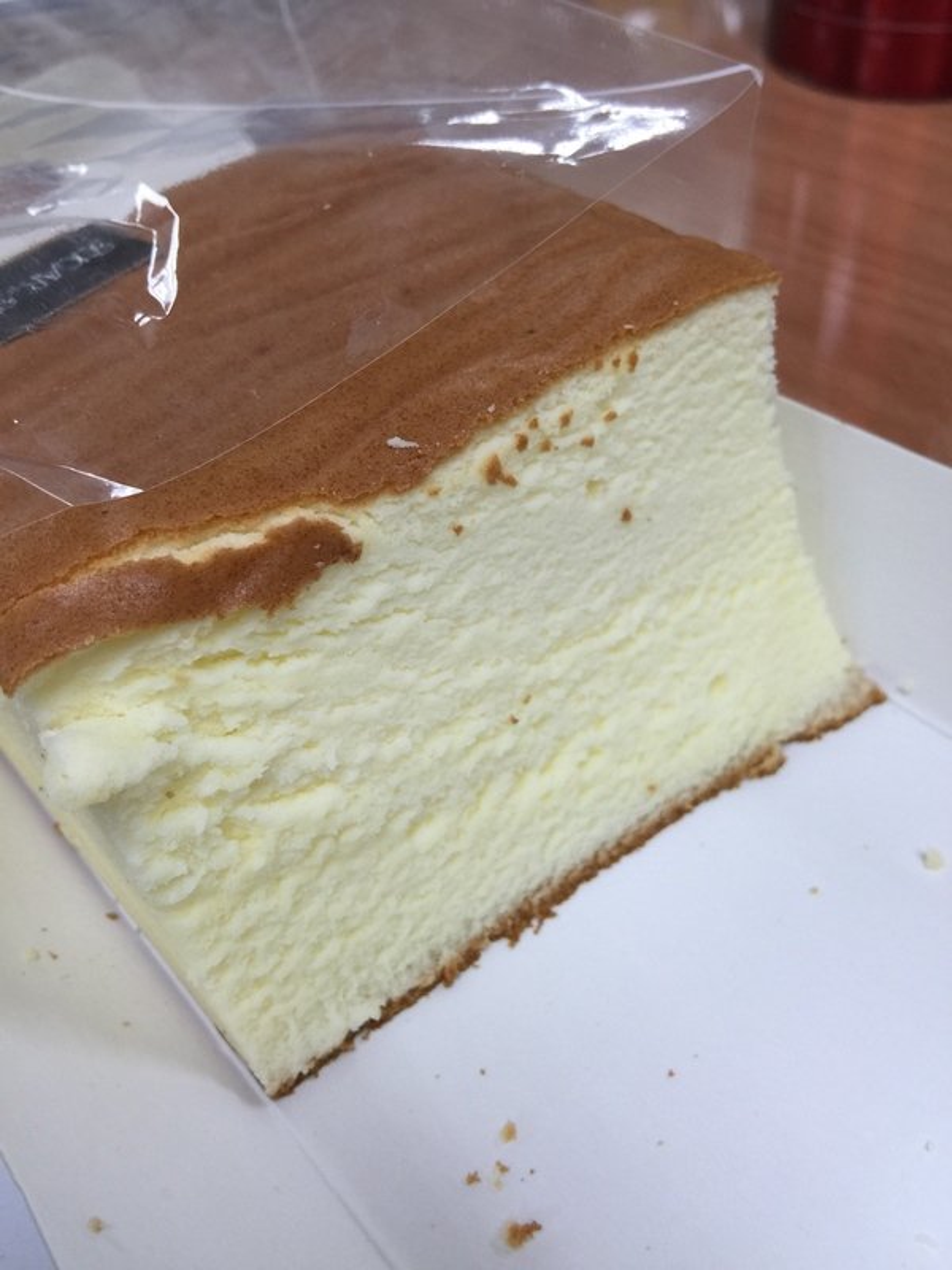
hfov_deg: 48.2
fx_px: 1063
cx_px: 476
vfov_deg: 61.7
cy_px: 635
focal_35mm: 29
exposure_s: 1/40
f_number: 2.2
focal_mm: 4.15
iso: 32
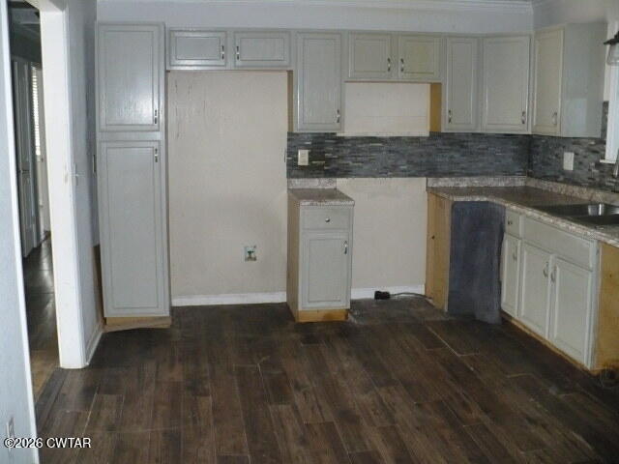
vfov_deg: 38.7
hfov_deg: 50.1
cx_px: 310
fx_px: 662
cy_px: 232
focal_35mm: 37
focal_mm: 6.1
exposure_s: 1/30
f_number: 2.8
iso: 400
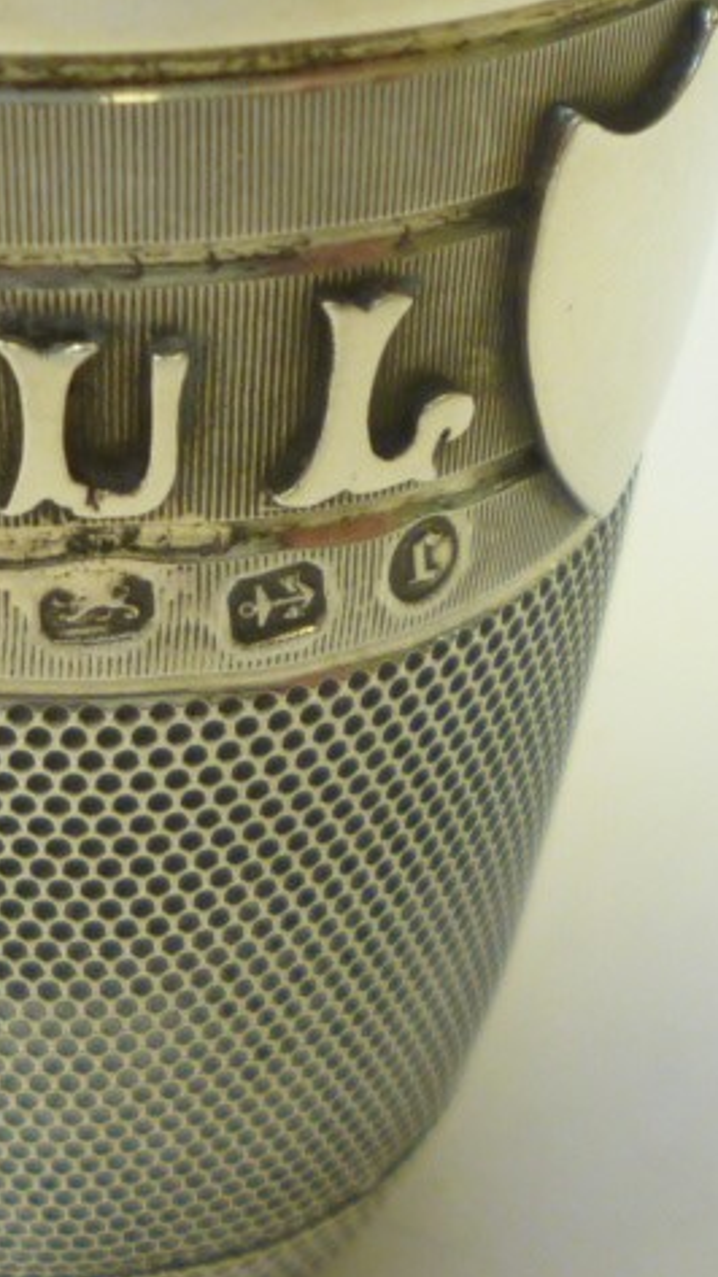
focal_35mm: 87
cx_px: 140
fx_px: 2945
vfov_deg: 24.5
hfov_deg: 13.8
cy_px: 643
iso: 160
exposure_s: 1/30
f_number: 3.3
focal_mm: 5.3
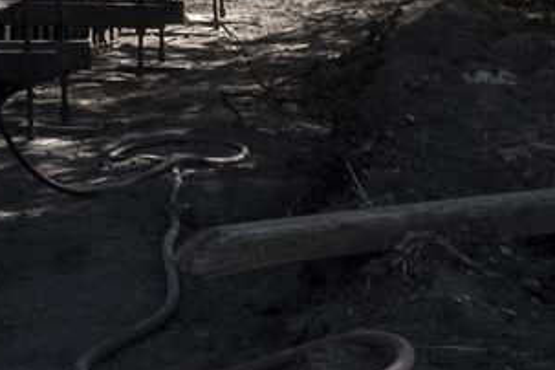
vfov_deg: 10.6
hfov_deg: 14.0
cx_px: -615
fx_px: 1834
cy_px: -363
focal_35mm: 119
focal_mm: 8.8
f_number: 4
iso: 400
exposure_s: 1/400
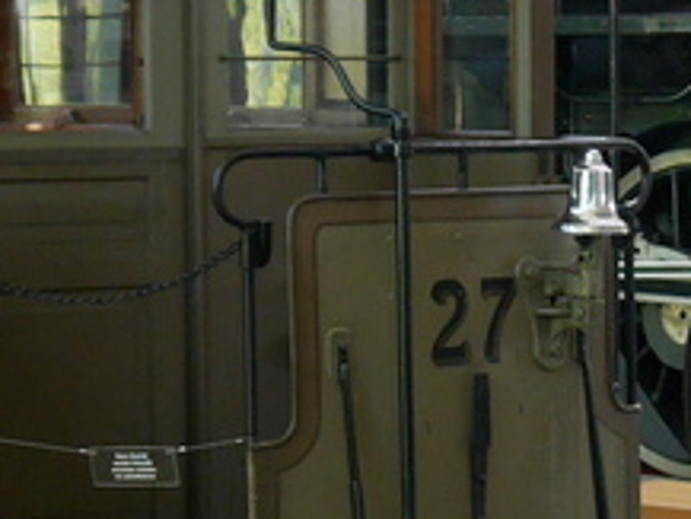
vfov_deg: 7.9
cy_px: 395
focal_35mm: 188
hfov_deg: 10.4
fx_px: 3755
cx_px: 697
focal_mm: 17
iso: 500
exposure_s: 1/60
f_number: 3.9
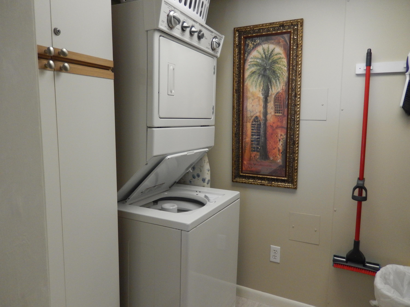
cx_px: 205
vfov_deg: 54.9
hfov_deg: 69.4
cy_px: 154
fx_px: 296
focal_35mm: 25
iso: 400
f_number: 3.4
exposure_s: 1/160
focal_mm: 4.5
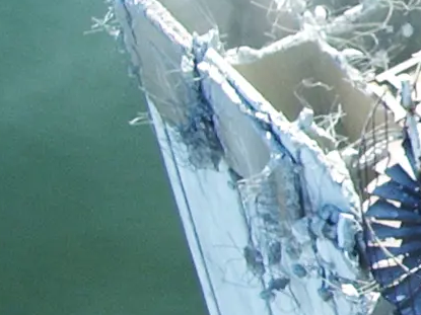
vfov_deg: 9.1
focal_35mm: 162
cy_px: 45
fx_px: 1970
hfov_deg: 11.0
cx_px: 873
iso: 50
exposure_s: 1/125
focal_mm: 5.8
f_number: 4.3
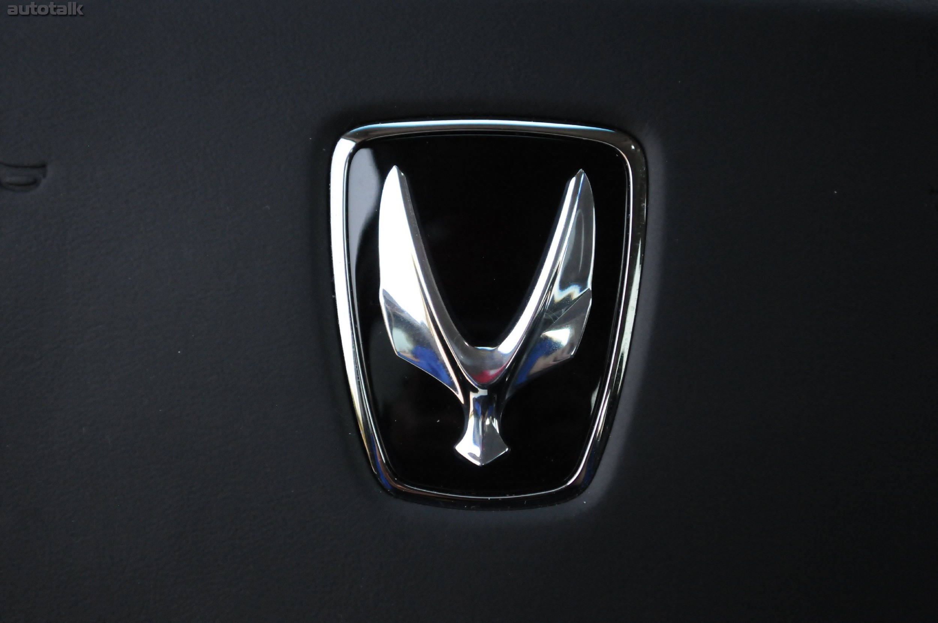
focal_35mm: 82
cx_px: 469
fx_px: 2147
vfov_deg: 16.5
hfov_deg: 24.6
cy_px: 312
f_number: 5.6
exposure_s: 1/1000
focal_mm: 55
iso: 2000
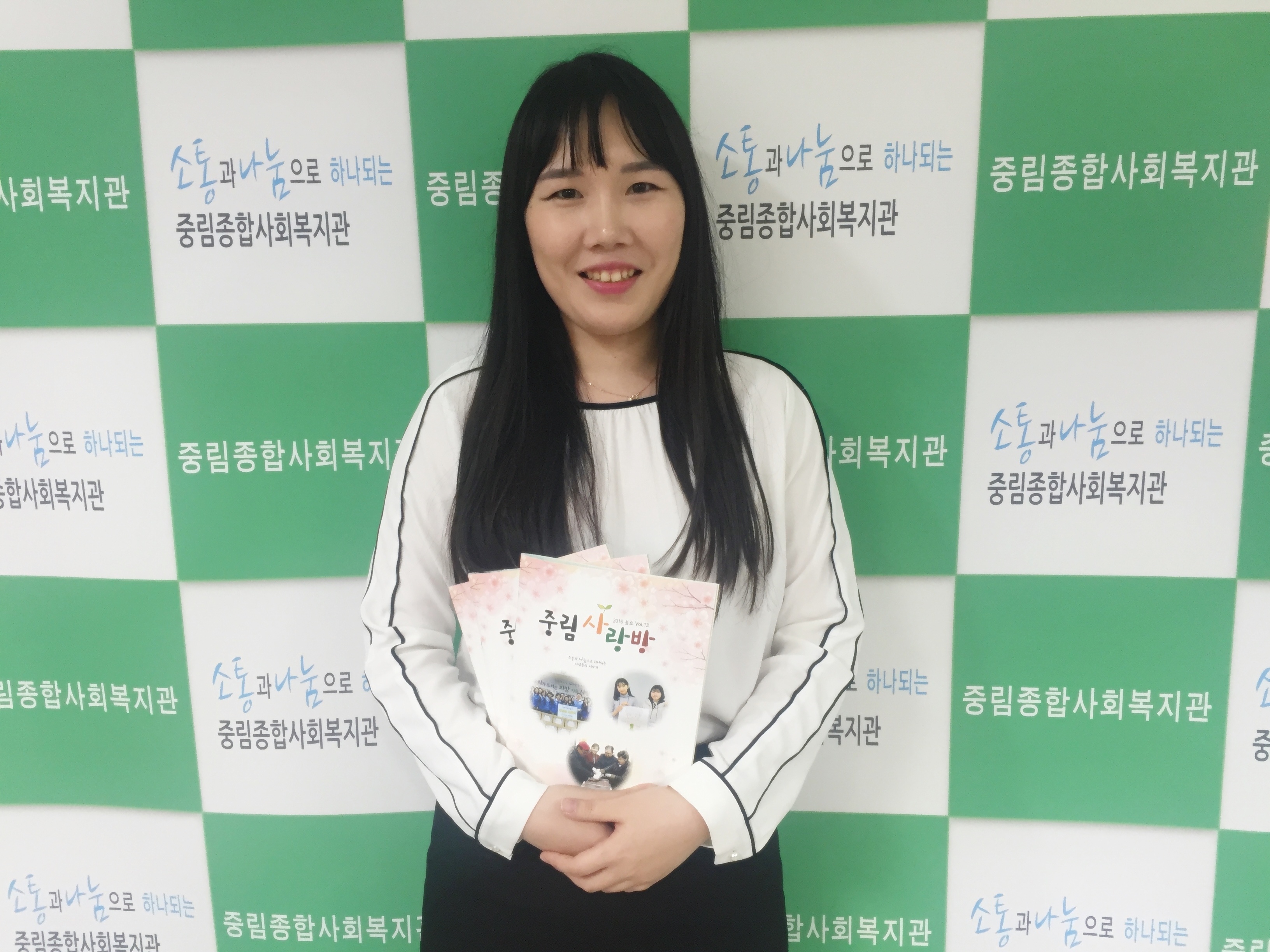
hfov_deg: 61.7
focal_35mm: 29
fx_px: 1064
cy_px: 476
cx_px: 635
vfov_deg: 48.2
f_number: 2.2
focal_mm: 4.15
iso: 64
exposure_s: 1/30
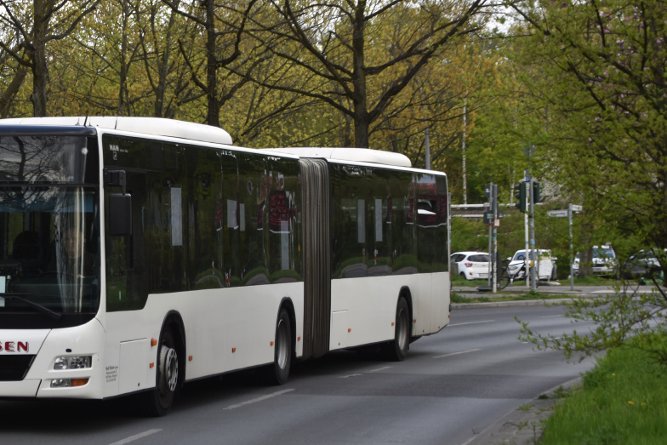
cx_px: 150
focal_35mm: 137
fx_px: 2535
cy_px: 237
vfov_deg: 10.0
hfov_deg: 14.9
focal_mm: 55
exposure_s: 1/200
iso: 100
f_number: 5
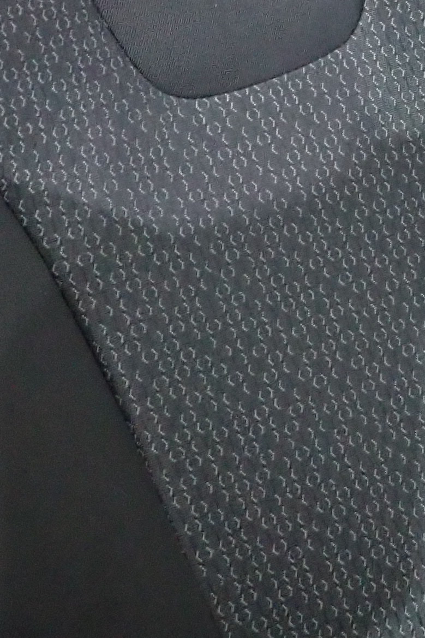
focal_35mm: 89
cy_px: -46
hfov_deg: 14.1
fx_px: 1576
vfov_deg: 21.8
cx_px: 698
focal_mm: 4.5
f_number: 2
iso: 800
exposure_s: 1/30
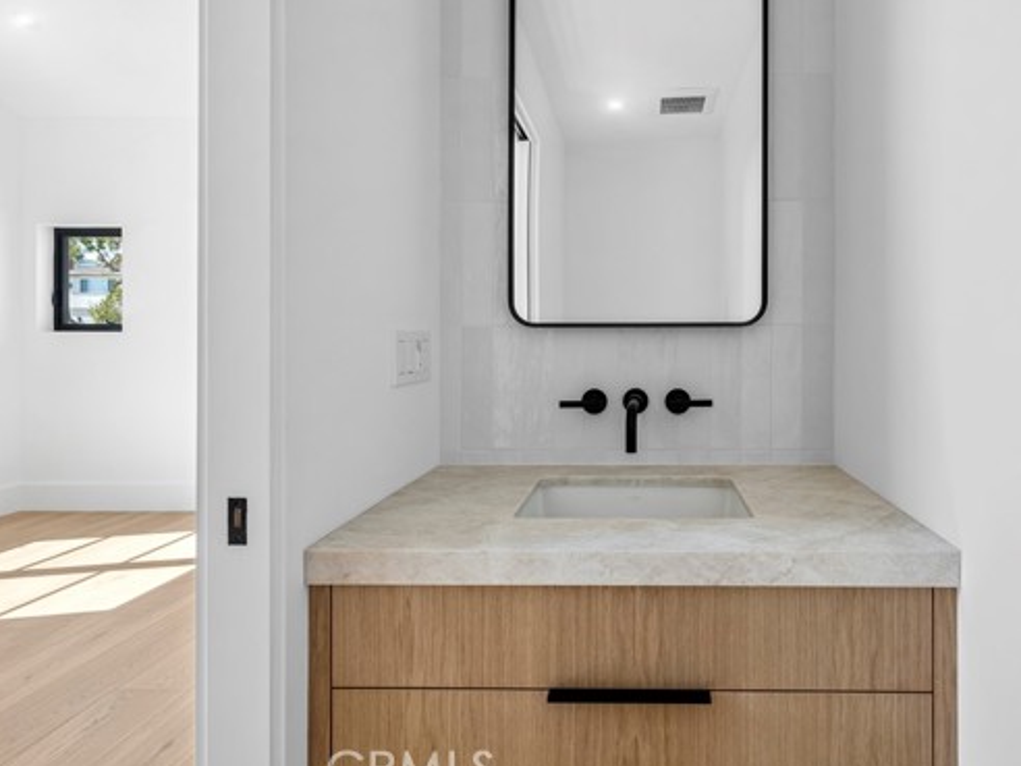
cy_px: 357
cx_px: 614
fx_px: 590
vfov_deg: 65.9
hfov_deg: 80.7
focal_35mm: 20
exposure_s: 1/8
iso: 200
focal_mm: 16
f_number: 9
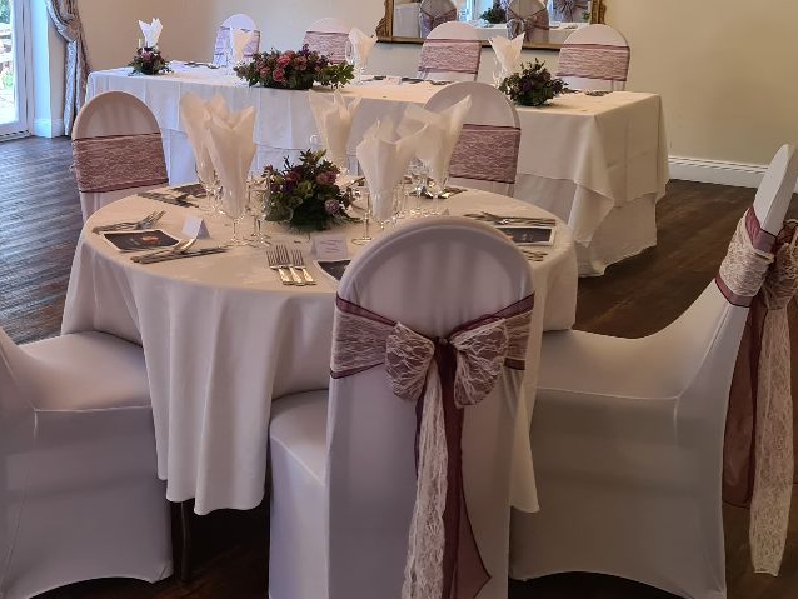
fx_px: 1084
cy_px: 160
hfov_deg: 38.4
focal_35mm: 47
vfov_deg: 30.5
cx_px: 123
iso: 200
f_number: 1.8
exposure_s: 1/100
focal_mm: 7
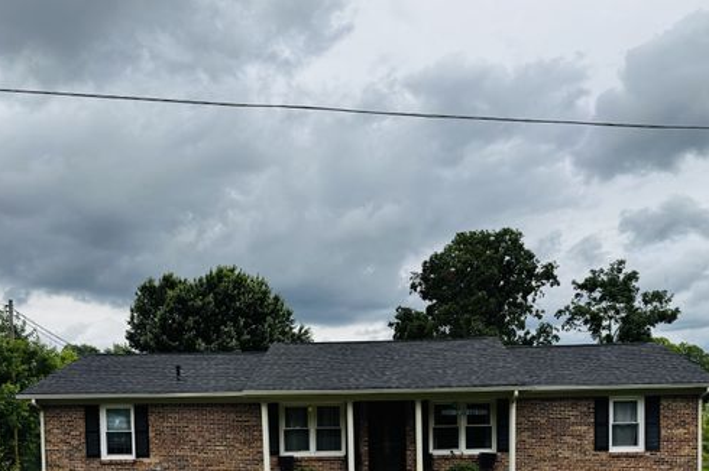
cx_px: 354
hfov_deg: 55.8
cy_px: 446
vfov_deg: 35.9
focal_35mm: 34
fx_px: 669
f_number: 1.78
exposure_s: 1/5814
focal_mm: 6.76
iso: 80
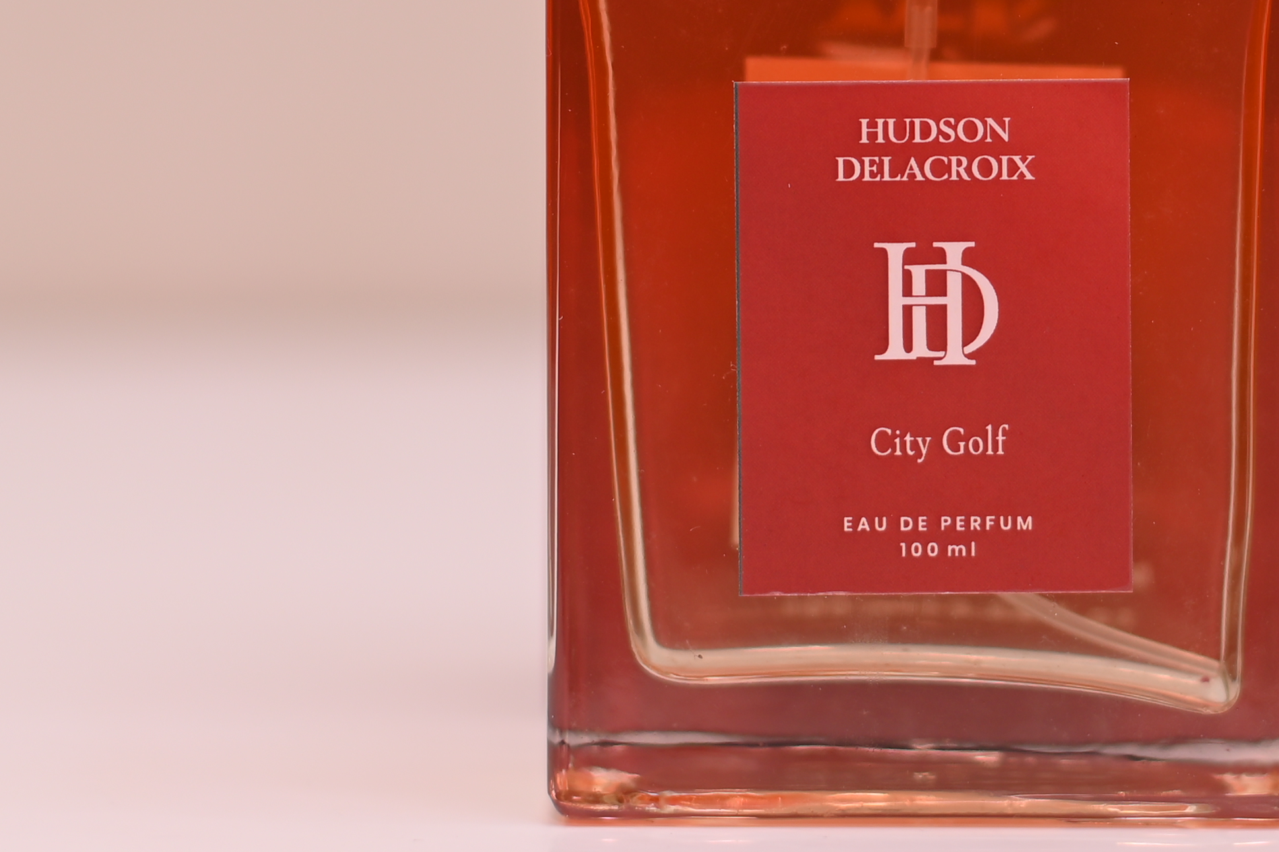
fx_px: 5539
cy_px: 30
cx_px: 898
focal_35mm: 156
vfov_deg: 8.7
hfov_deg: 13.1
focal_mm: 50
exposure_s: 1/200
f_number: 2.8
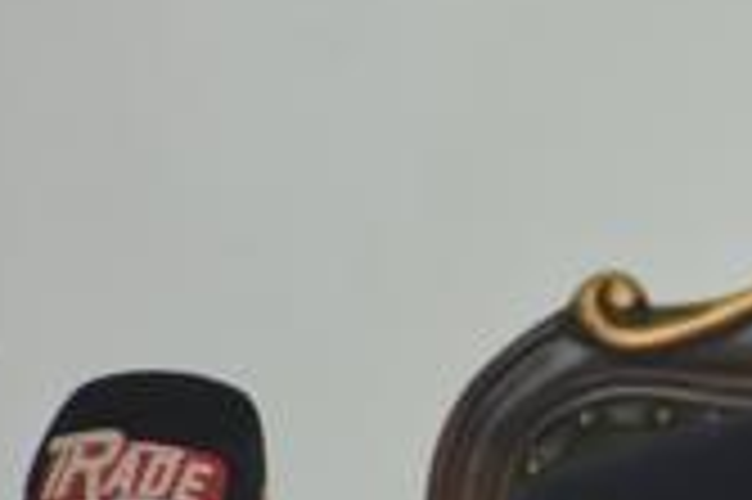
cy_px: 423
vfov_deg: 1.8
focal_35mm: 774
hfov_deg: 2.7
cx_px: 1101
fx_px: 16152
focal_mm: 140
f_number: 5.6
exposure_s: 1/60
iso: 1000
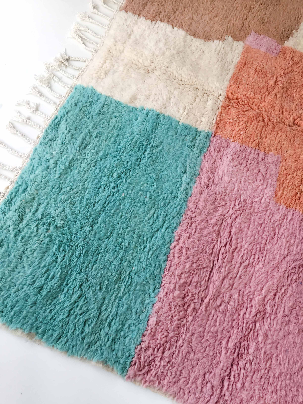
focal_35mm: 29
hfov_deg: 48.2
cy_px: 202
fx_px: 338
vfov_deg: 61.7
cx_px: 152
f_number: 2.2
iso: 32
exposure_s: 1/33
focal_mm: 4.15
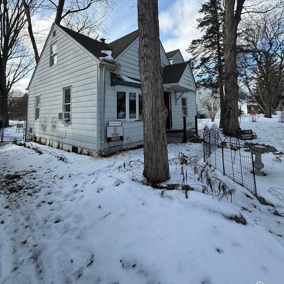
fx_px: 158
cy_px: 101
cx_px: 139
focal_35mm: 17
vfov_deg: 81.9
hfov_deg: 84.0
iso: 50
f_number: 2.2
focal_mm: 2.22
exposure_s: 1/820
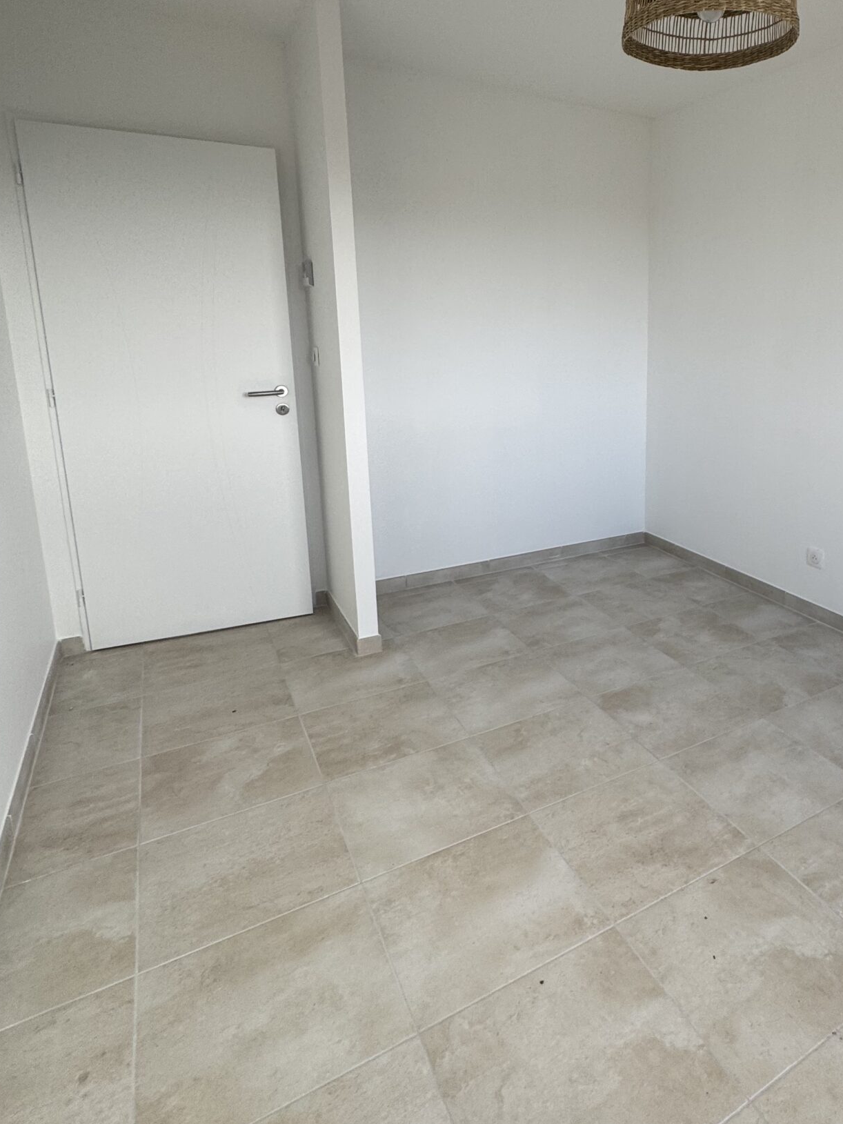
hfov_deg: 57.7
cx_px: 642
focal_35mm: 22
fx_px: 714
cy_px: 460
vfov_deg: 75.7
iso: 64
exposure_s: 1/99
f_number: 2.2
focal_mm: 2.22
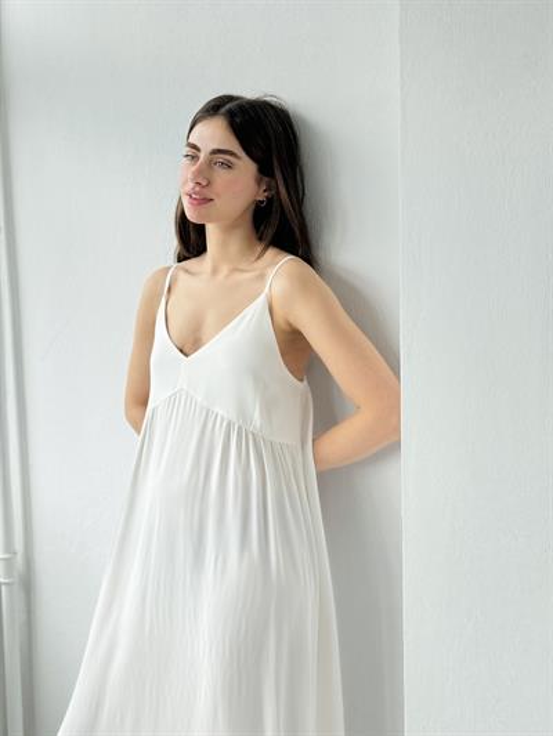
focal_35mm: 48
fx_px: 1022
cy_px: 368
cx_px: 276
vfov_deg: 39.6
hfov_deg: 30.3
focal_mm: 6.76
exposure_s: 1/312
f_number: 1.78
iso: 64
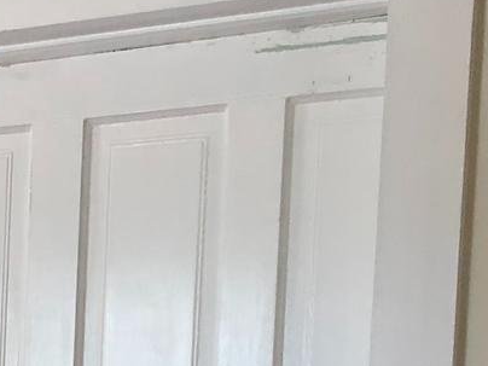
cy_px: 757
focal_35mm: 142
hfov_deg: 13.3
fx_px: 2002
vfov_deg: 9.7
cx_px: -188
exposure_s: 1/40
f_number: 1.8
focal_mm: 3.99
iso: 25
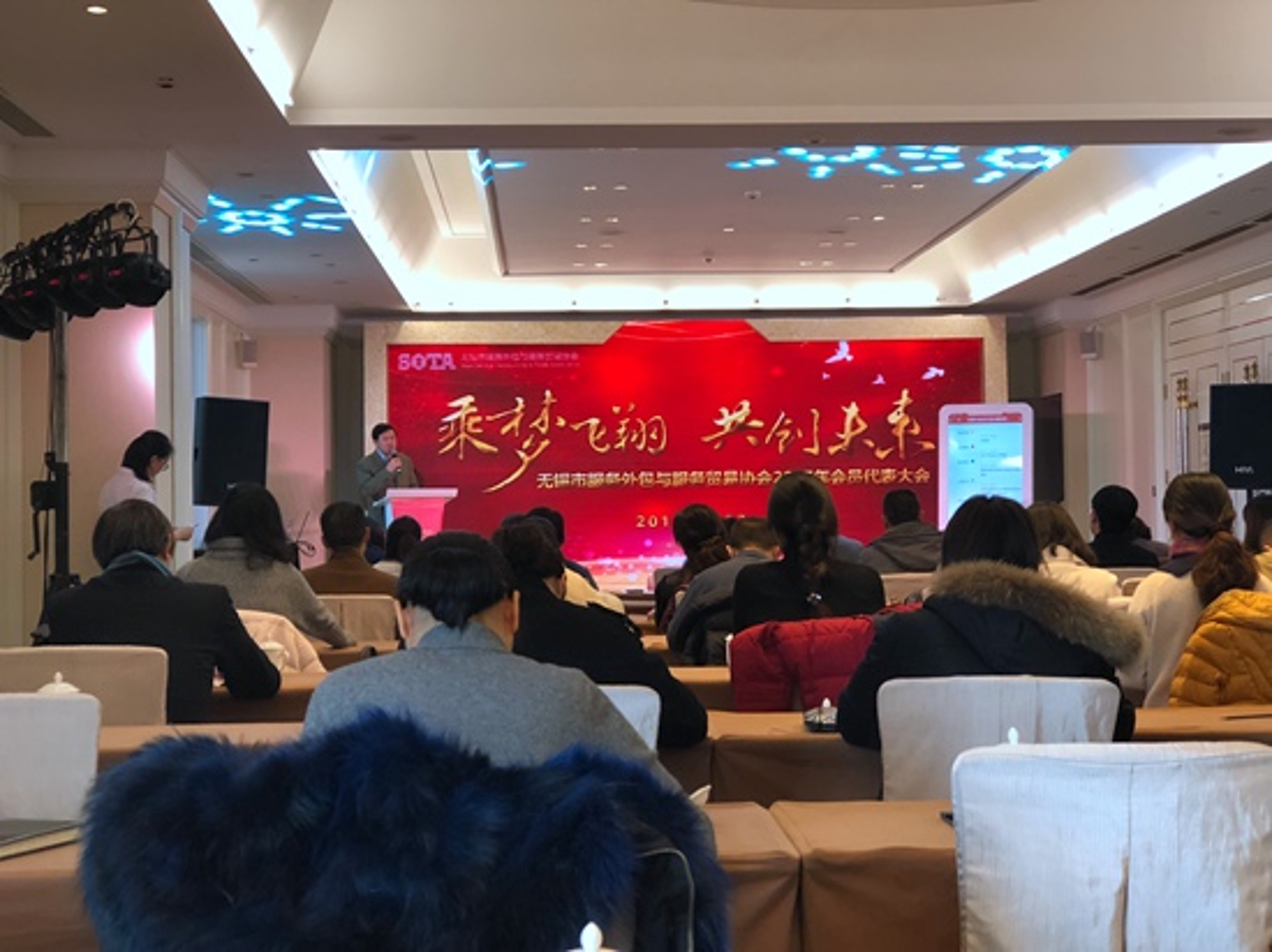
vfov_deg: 25.6
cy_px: 476
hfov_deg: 33.8
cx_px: 636
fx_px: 2094
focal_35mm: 57
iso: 200
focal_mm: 6.6
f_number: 2.8
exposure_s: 1/100
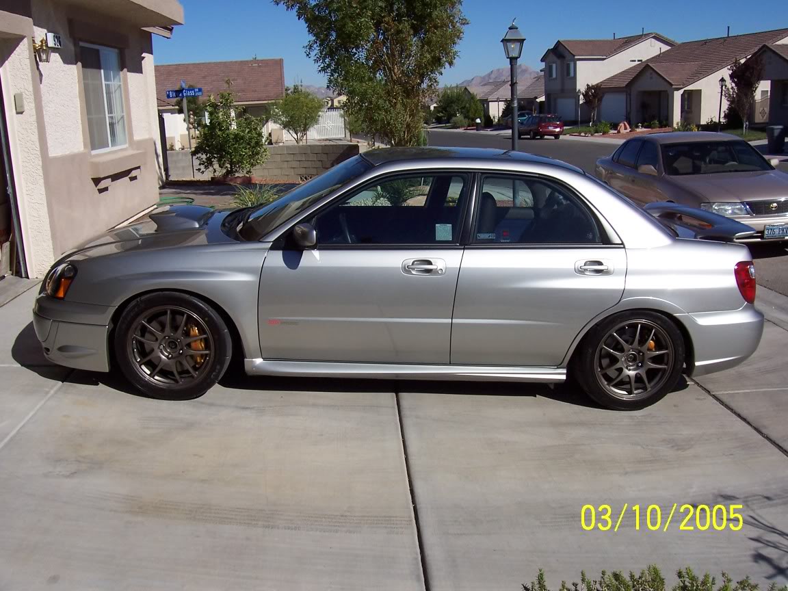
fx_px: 774
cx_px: 394
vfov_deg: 41.8
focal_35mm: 34
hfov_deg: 54.0
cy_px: 296
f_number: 5.6
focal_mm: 5.6
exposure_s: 1/1000
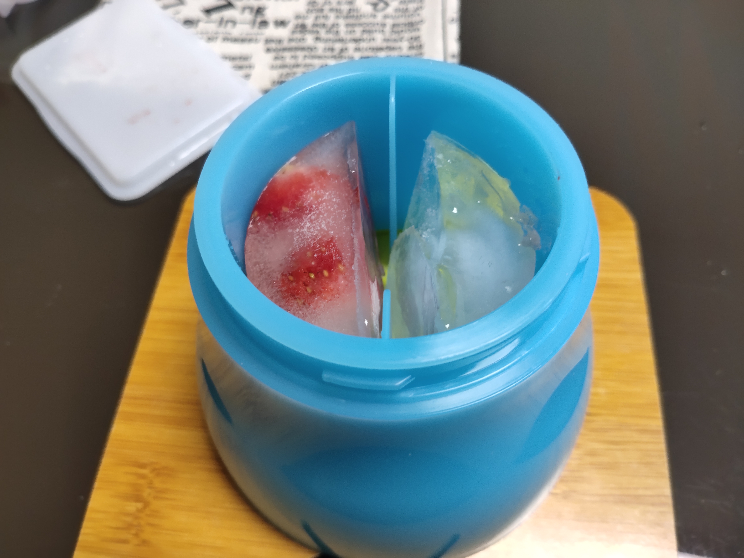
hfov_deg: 65.3
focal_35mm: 27
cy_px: 279
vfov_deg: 51.4
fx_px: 580
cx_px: 372
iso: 267
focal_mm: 4.05
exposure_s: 1/33
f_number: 1.78
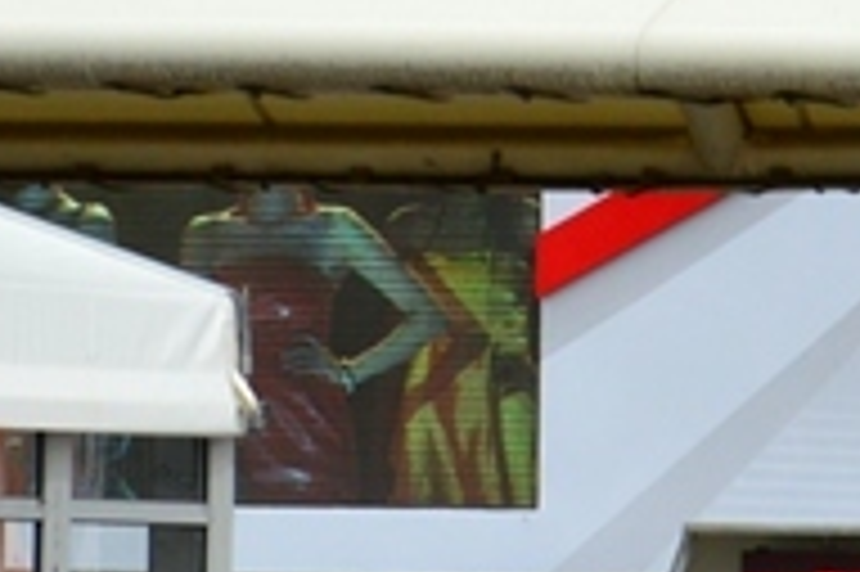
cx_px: 2094
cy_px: 1412
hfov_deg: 2.6
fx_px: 18808
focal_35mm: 788
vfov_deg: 1.7
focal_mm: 98
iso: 400
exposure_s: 1/500
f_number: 11
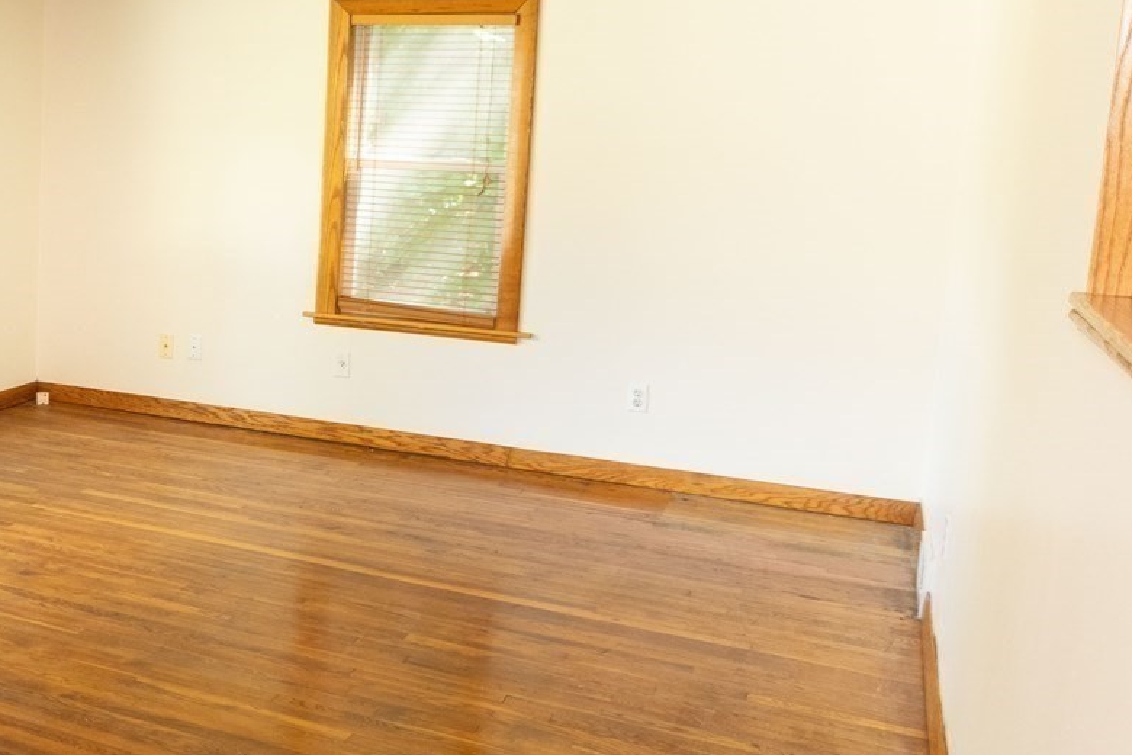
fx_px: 1321
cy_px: 326
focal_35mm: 42
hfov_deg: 39.1
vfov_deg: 31.9
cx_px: -77
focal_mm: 16
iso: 1600
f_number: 2.8
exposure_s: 1/160
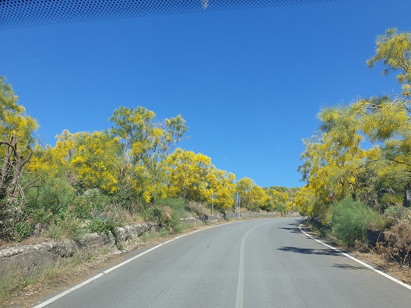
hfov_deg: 67.3
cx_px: 206
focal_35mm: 26
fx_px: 309
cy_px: 154
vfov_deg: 53.1
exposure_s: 1/924
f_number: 2.4
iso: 50
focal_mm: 4.3
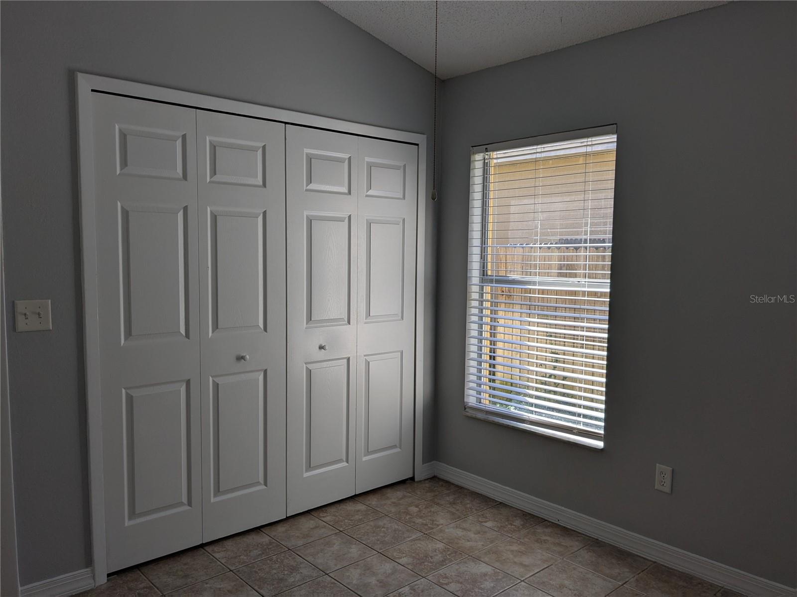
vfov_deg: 51.4
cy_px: 298
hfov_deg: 65.3
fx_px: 622
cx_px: 398
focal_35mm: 27
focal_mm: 4.38
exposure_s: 1/1232
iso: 67
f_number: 1.73
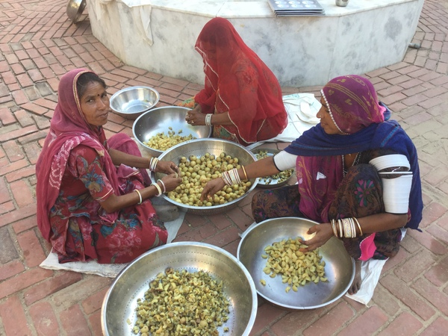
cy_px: 168
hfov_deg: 58.4
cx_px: 224
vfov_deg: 45.4
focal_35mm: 31
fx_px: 401
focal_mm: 3.3
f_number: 2.4
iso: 40
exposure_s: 1/100
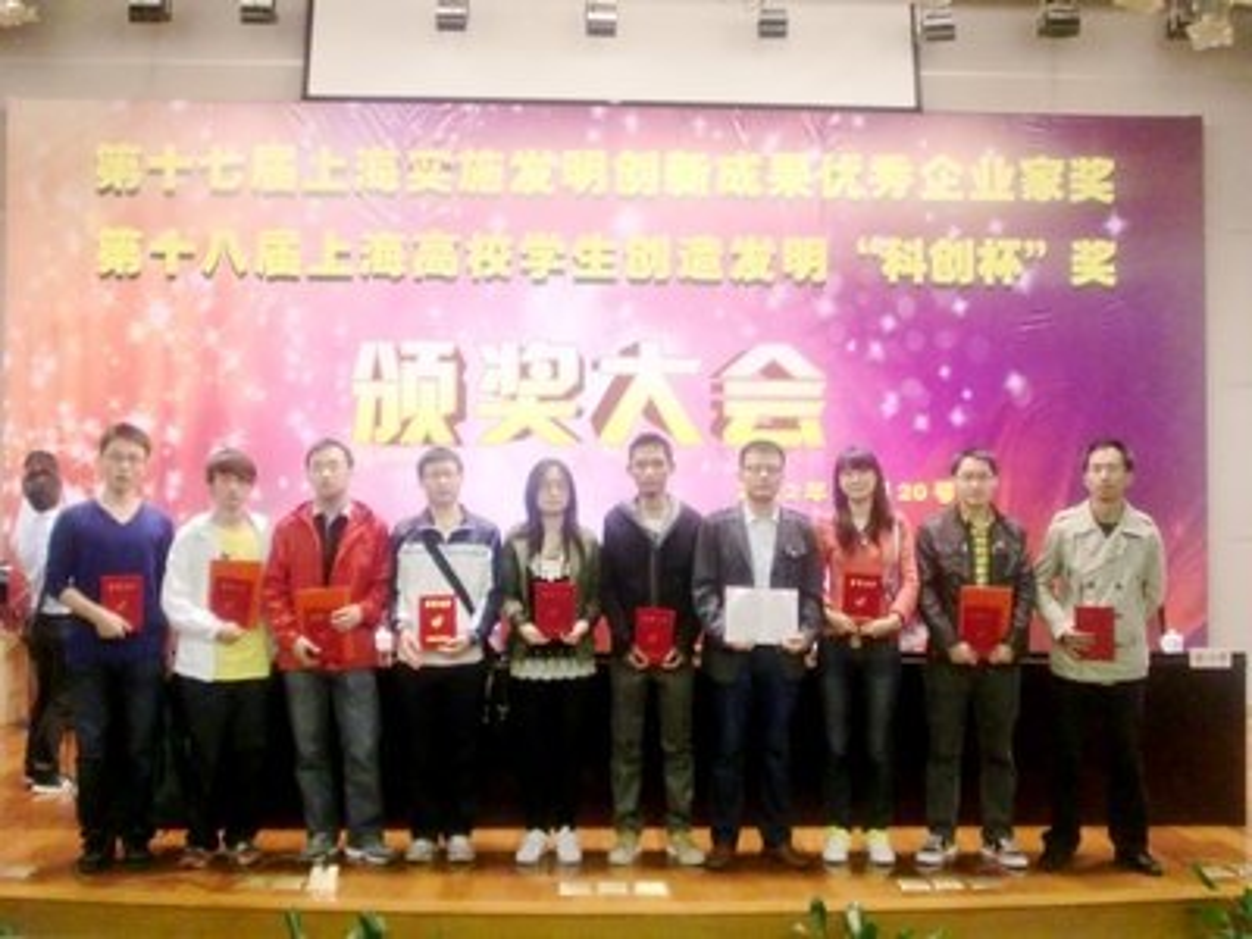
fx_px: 1411
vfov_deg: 36.8
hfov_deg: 47.9
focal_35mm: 39
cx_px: 626
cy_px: 470
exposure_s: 1/13
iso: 400
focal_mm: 6.51
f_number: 3.1
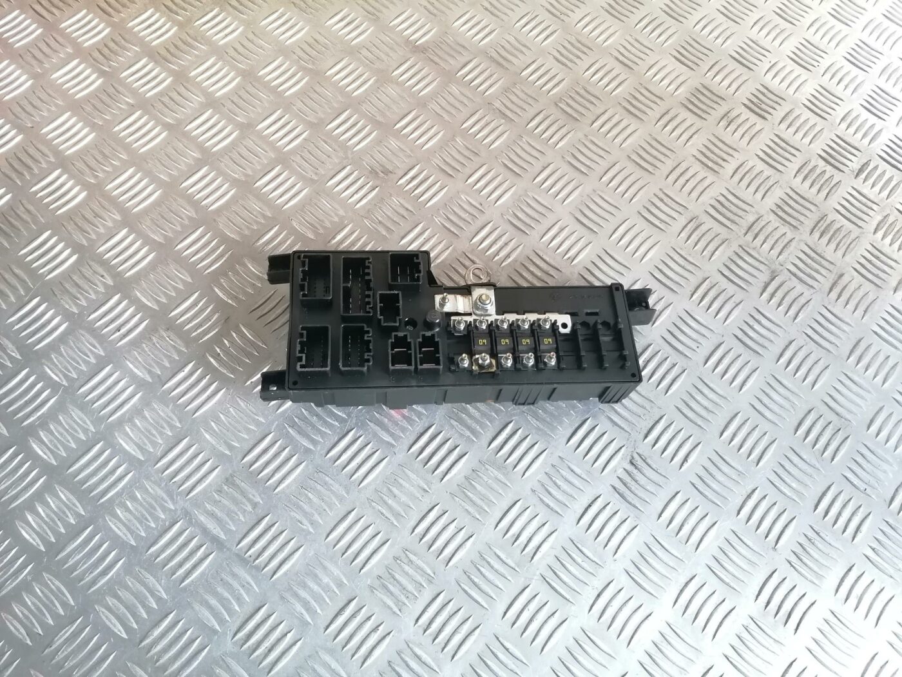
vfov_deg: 51.4
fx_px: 704
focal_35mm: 27
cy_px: 338
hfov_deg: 65.3
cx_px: 451
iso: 320
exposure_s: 1/25
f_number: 1.8
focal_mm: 4.75
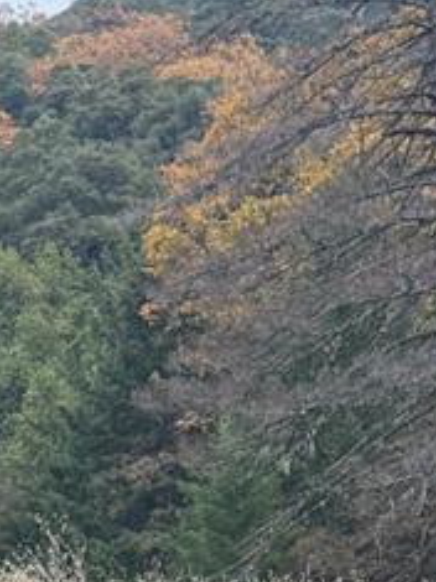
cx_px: -633
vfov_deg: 11.4
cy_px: 1220
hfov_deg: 8.7
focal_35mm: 153
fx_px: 2572
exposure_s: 1/1618
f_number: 1.78
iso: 100
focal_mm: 6.76
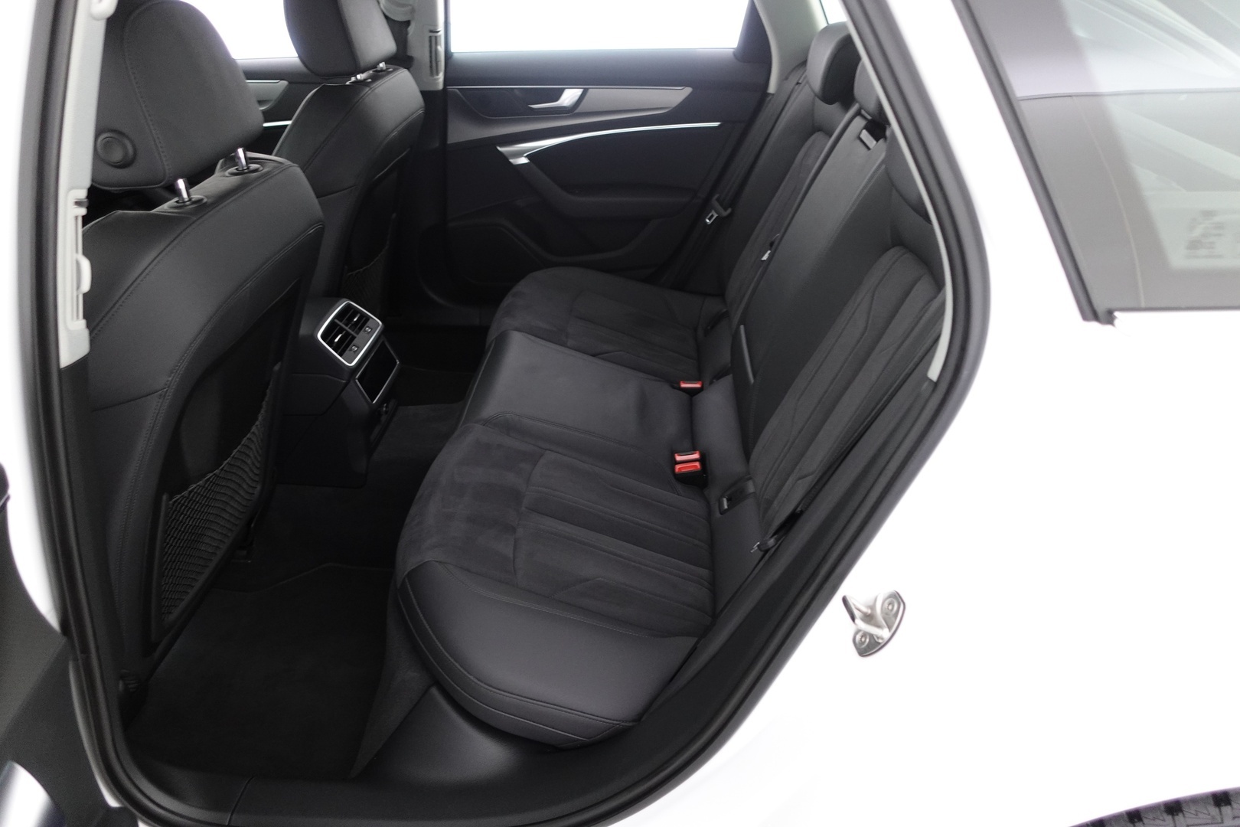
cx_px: 620
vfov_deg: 53.1
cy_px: 414
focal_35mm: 24
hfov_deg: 73.7
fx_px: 827
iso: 800
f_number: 1.8
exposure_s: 1/25
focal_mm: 9.4
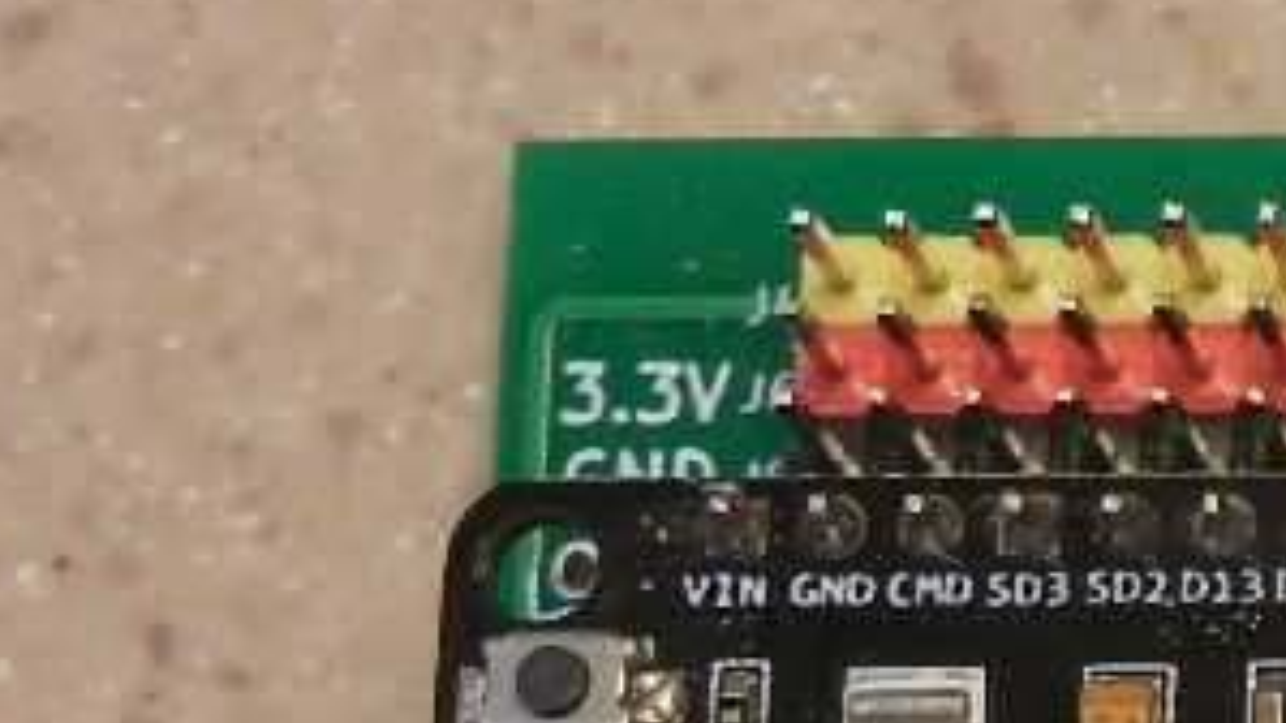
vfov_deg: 7.0
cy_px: 1278
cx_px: 2151
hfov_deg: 12.0
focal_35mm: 168
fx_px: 5727
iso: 320
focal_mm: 8.2
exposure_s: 1/30
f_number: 4.2
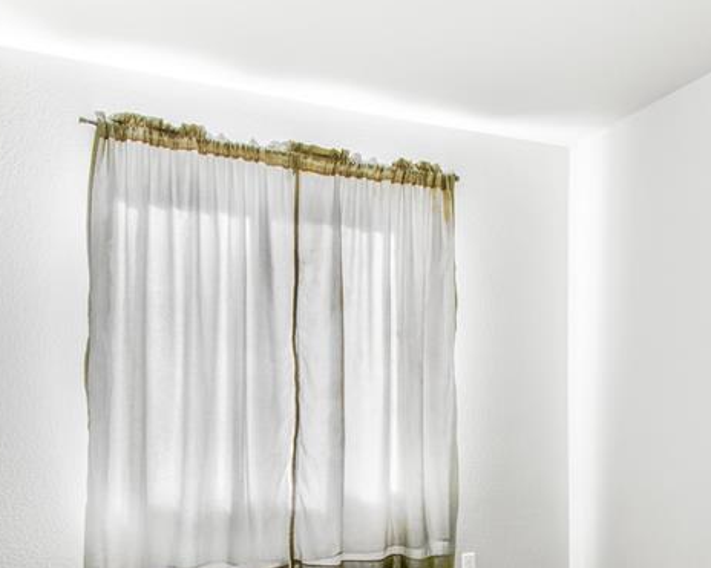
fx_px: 652
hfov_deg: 57.1
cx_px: 319
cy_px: 413
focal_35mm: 31
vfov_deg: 45.8
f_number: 13
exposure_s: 1/1.43
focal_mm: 10
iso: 200
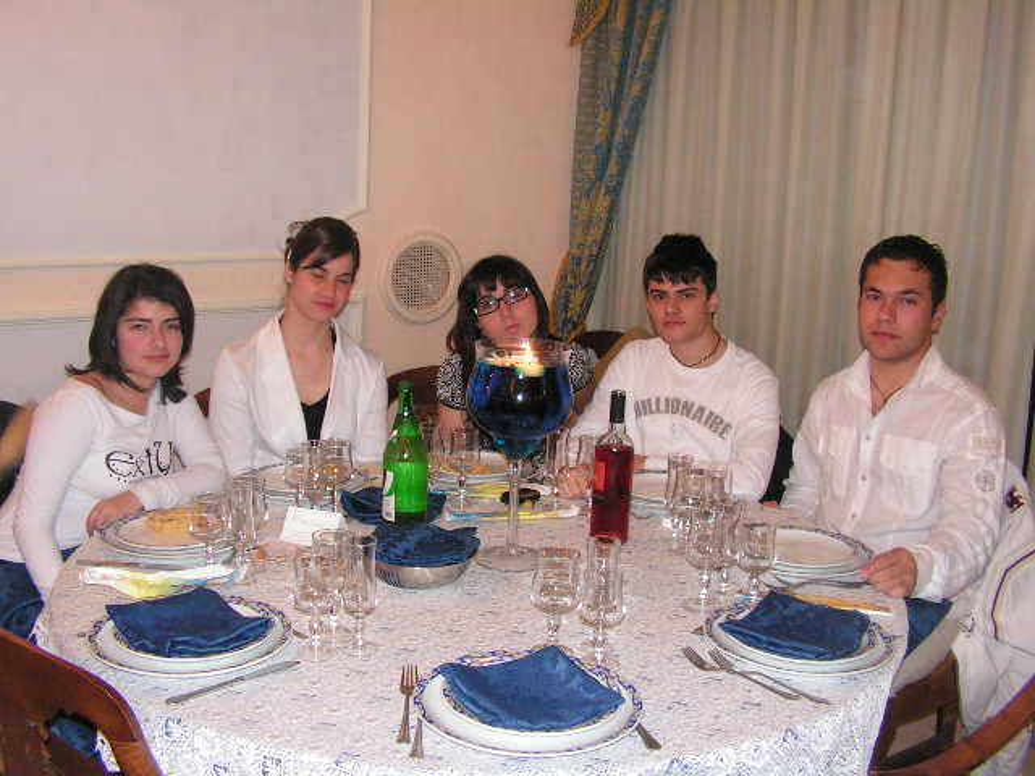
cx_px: 518
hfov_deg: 51.4
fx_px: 1076
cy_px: 388
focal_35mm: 36
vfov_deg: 39.7
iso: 200
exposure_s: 1/40
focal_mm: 6
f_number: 3.2
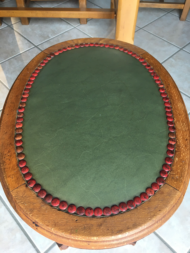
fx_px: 212
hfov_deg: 48.2
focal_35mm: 29
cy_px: 126
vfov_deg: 61.7
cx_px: 95
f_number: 2.2
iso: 32
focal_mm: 4.15
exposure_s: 1/33
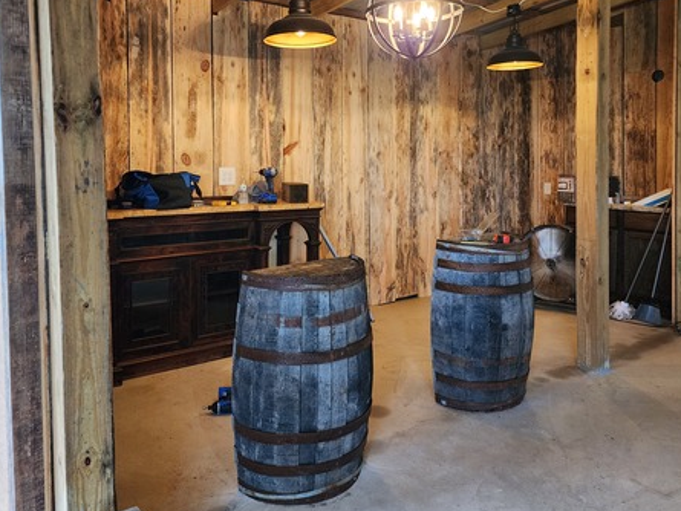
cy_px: 187
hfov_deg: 58.3
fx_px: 610
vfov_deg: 45.0
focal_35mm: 31
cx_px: 354
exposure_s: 1/120
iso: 640
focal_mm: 6.4
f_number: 1.8
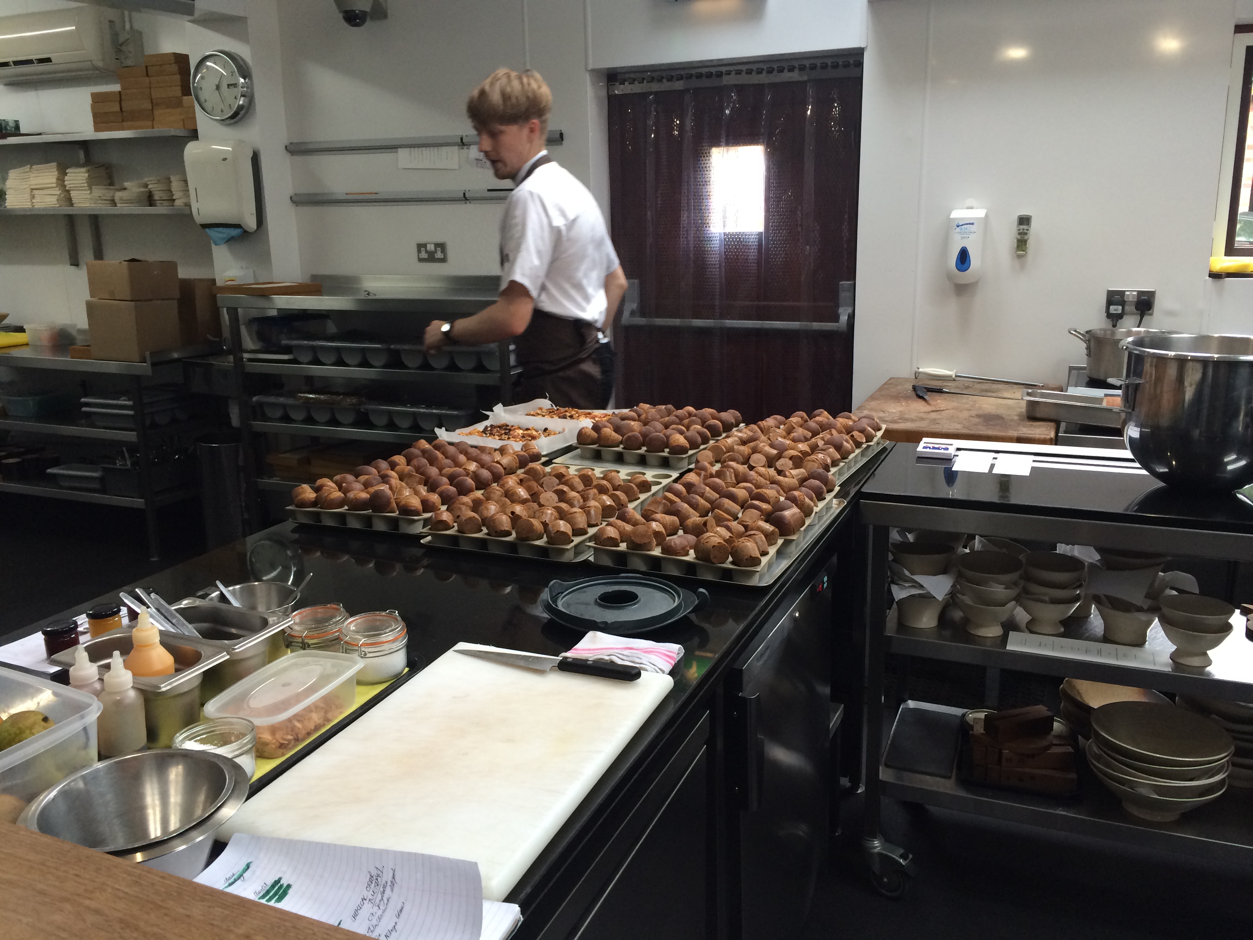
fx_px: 1086
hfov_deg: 60.0
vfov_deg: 46.8
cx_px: 626
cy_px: 470
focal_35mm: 30
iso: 50
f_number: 2.2
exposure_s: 1/30
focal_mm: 4.12
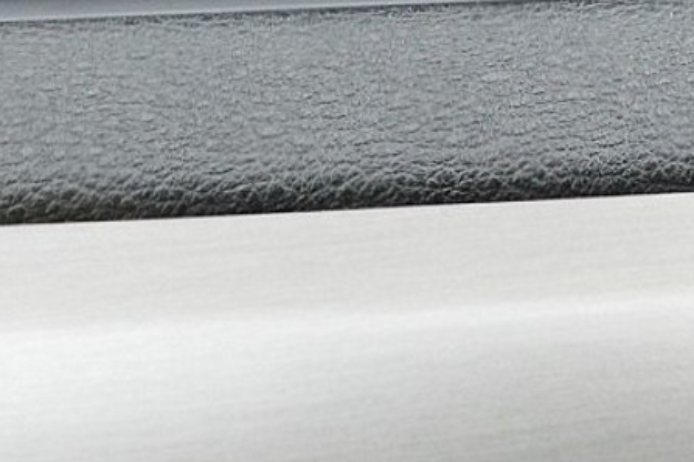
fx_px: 4723
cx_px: 905
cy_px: -509
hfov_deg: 8.3
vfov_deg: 5.5
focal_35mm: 245
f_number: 7.1
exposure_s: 1/60
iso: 800
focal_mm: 38
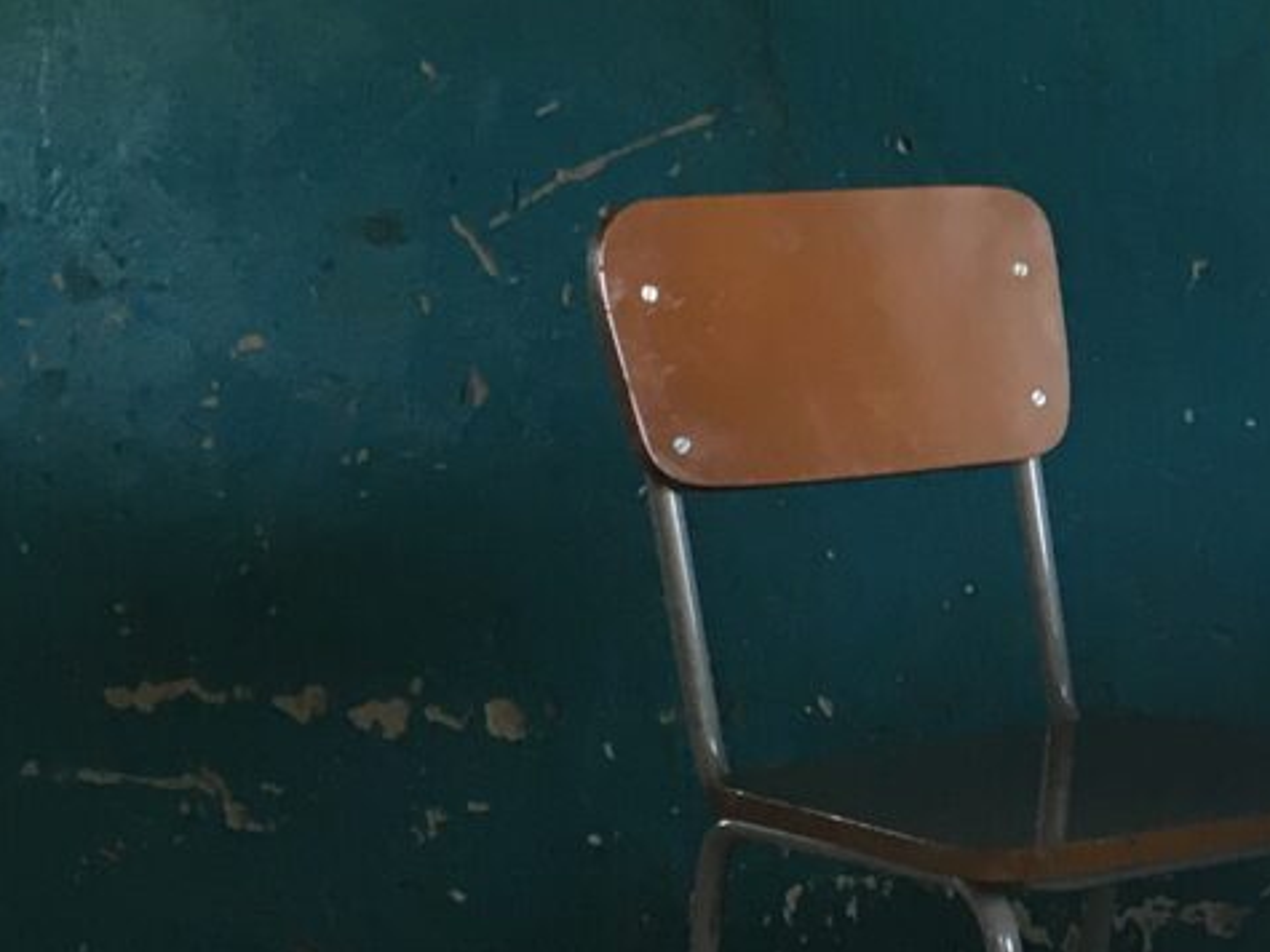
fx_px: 4585
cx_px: 1687
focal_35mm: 125
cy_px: 489
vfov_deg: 11.9
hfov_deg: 15.0
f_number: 2.2
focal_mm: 4.15
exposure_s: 1/33
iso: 100
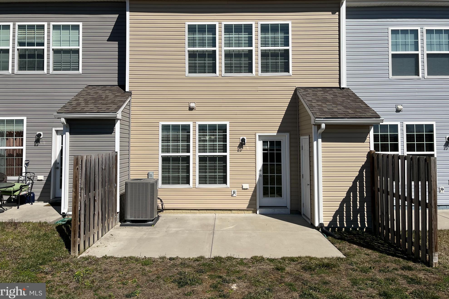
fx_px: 349
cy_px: 127
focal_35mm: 28
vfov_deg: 46.3
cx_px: 222
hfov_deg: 65.5
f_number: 1.6
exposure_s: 1/7874
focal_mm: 5.1
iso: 50
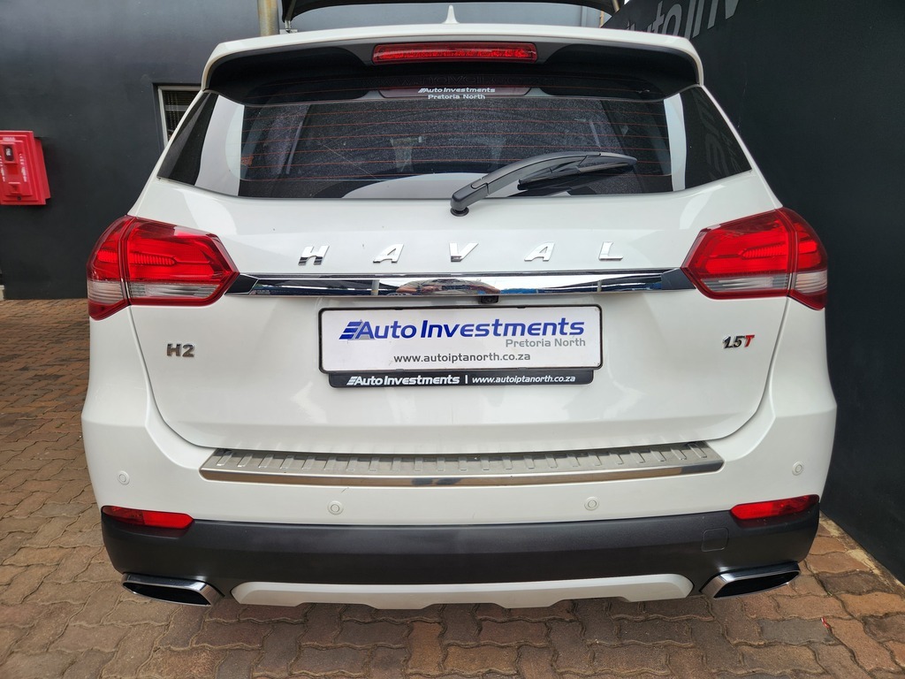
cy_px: 340
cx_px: 452
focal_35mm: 23
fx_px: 601
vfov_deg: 58.9
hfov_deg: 73.9
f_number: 1.8
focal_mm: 5.4
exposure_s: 1/412
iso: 20
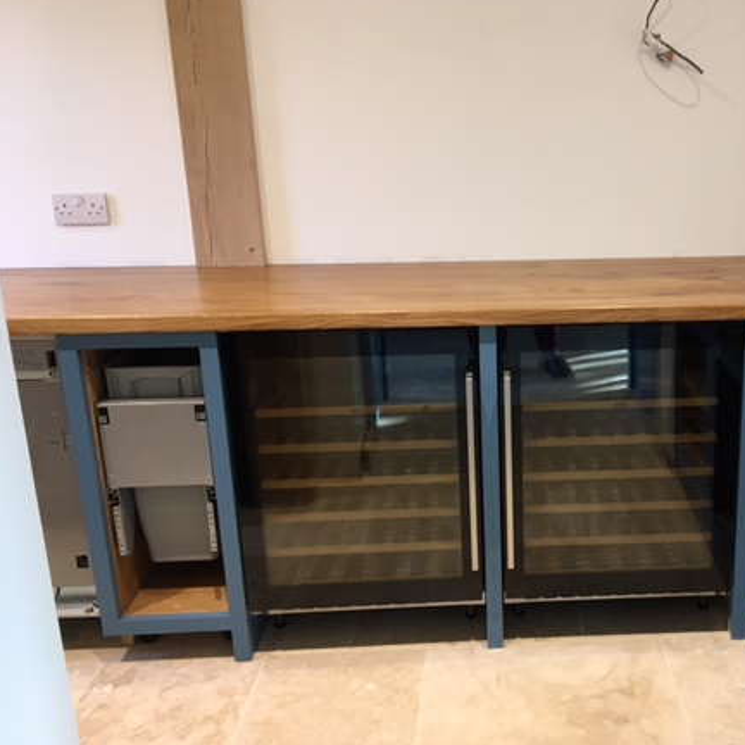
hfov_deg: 42.7
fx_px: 925
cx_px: 548
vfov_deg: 43.9
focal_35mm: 38
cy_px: 364
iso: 100
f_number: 2.2
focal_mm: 4.15
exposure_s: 1/33
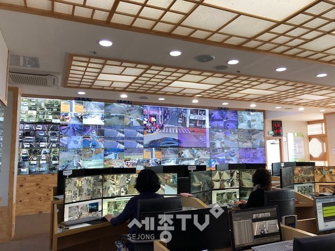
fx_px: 271
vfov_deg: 49.7
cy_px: 126
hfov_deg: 63.4
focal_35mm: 28
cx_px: 168
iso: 32
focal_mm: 4
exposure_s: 1/30
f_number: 1.8
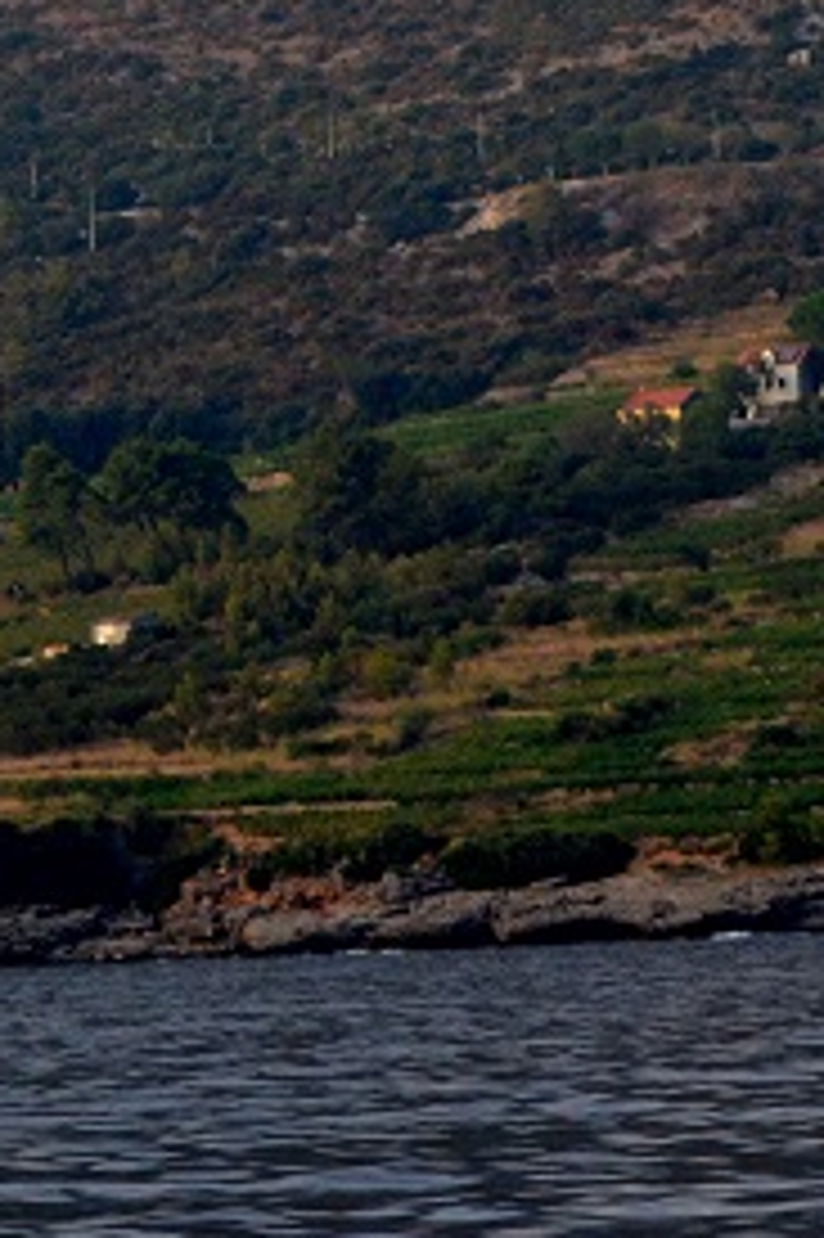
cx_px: -122
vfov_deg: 5.9
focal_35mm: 345
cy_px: -533
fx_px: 11859
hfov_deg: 4.0
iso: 640
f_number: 5
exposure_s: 1/1250
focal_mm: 70
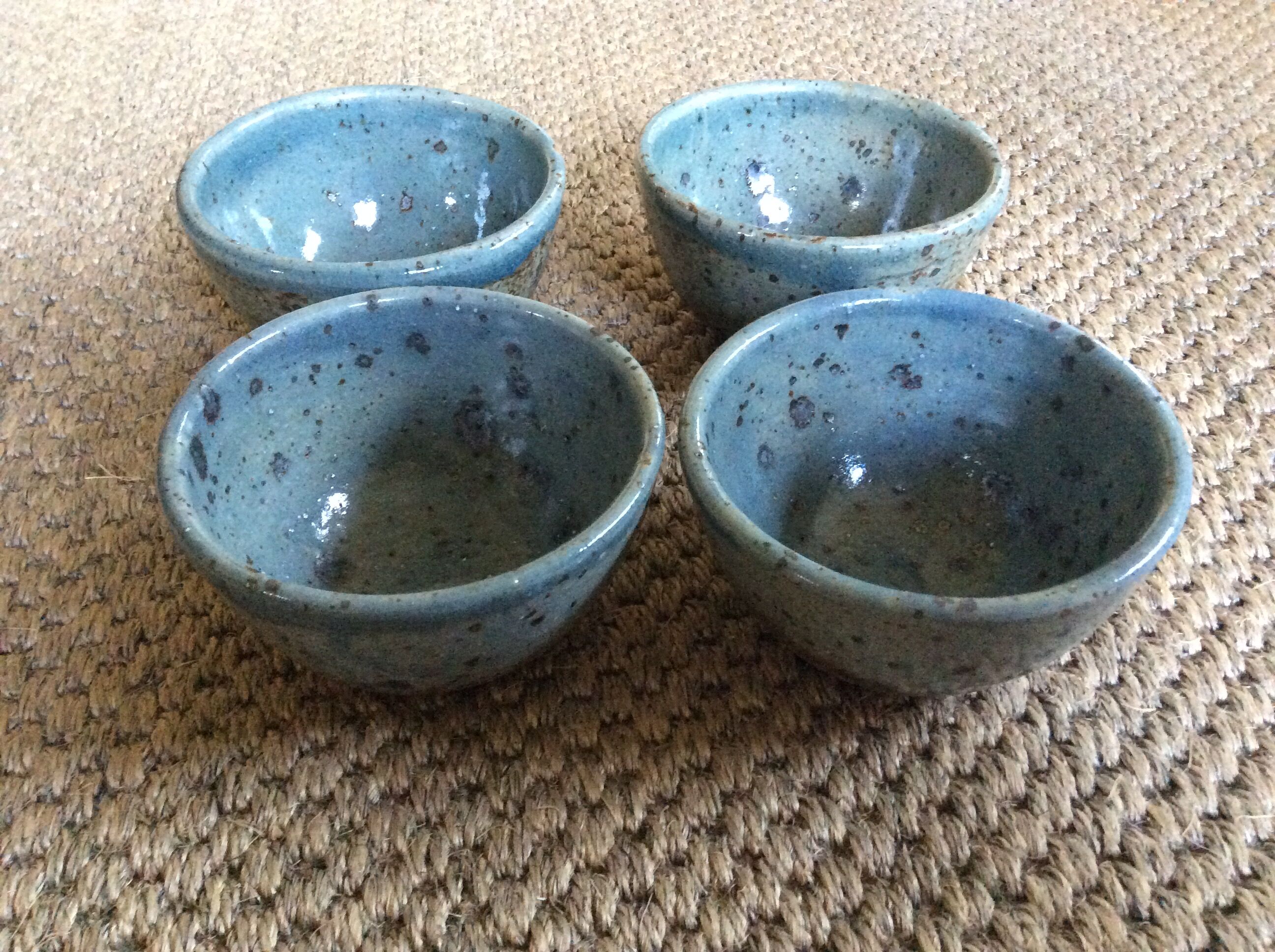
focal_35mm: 32
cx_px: 638
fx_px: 1177
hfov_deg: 56.9
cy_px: 476
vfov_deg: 44.1
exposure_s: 1/17
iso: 400
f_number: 2.4
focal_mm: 3.3
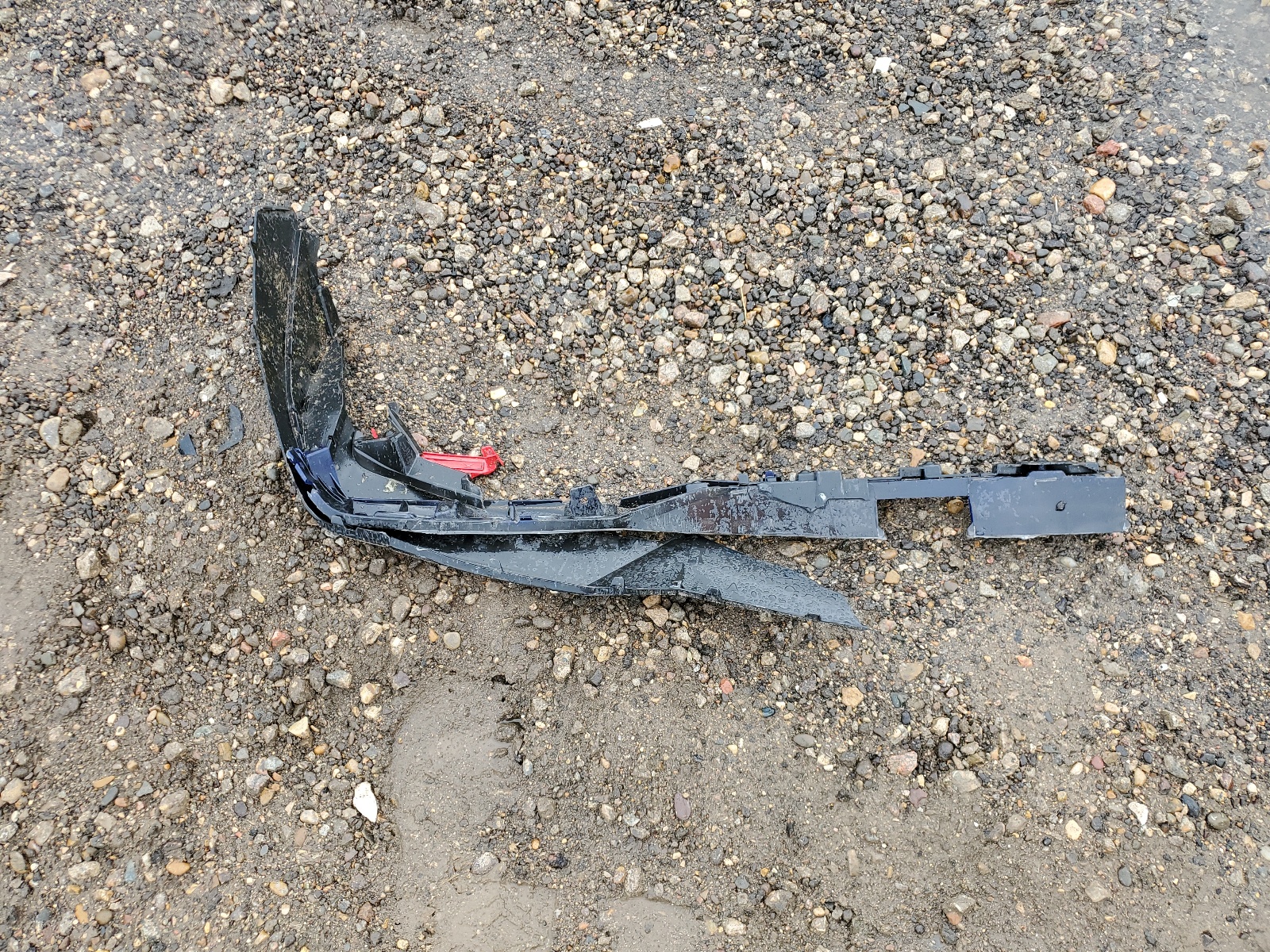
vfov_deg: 53.1
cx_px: 635
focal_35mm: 26
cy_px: 476
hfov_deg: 67.3
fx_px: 954
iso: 50
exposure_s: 1/204
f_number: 1.5
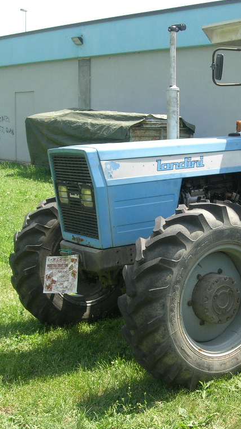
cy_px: 216
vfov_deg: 37.2
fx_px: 636
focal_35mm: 56
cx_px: 217
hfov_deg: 21.0
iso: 64
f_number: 4.8
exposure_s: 1/203
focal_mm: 7.8
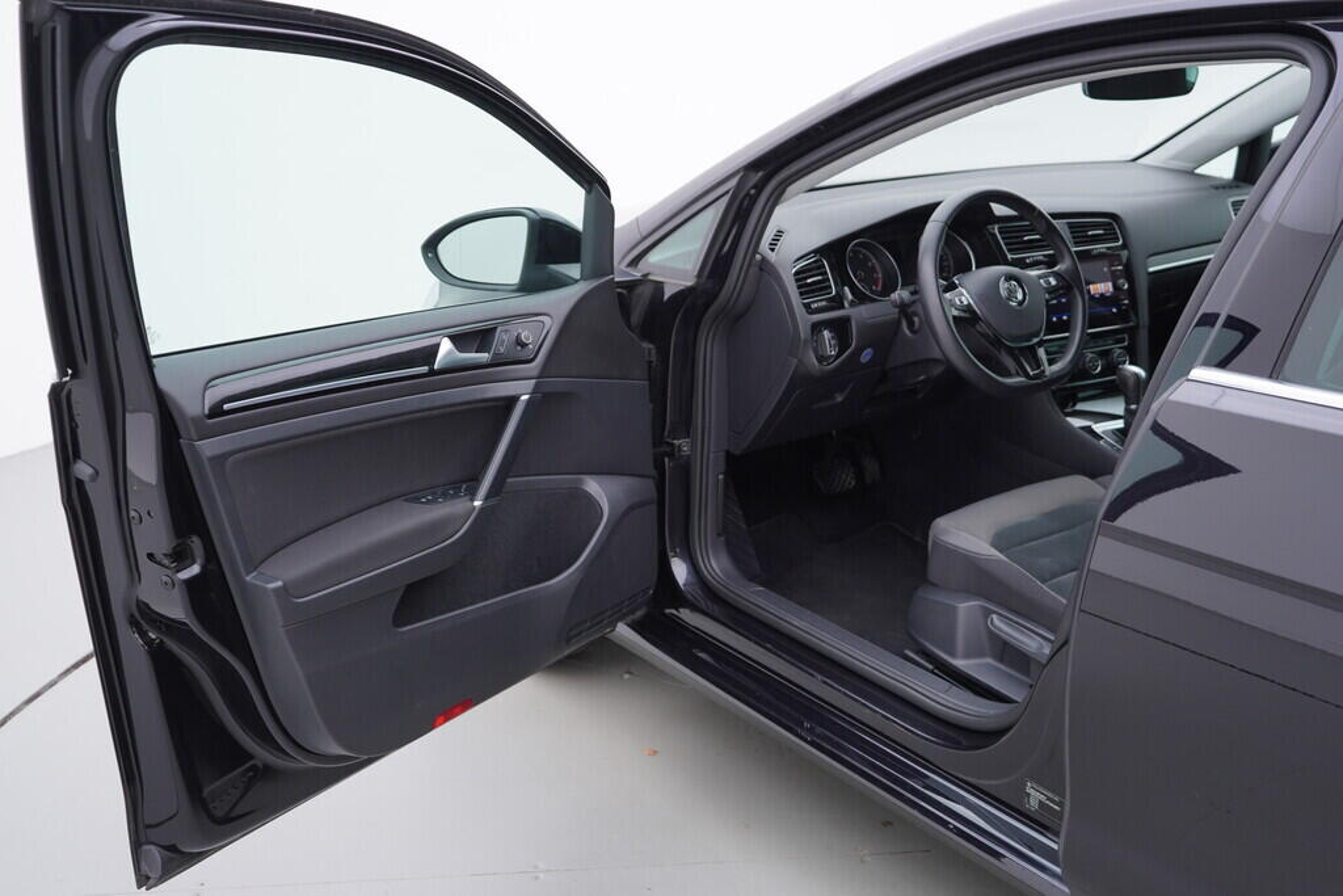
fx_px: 1343
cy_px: 448
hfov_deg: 53.1
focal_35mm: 36
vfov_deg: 36.9
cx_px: 672
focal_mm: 24
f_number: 3.2
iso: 125
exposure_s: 1/50
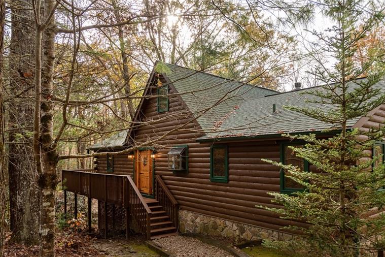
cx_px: 235
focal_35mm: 27
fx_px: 289
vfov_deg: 47.1
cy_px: 173
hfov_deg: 66.6
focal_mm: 20
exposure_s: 1/320
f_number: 7.1
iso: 320
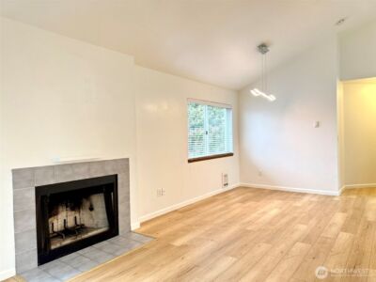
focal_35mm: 24
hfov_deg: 71.6
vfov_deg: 56.8
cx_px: 188
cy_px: 141
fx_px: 261
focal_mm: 6.76
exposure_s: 1/60
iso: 125
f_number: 1.78
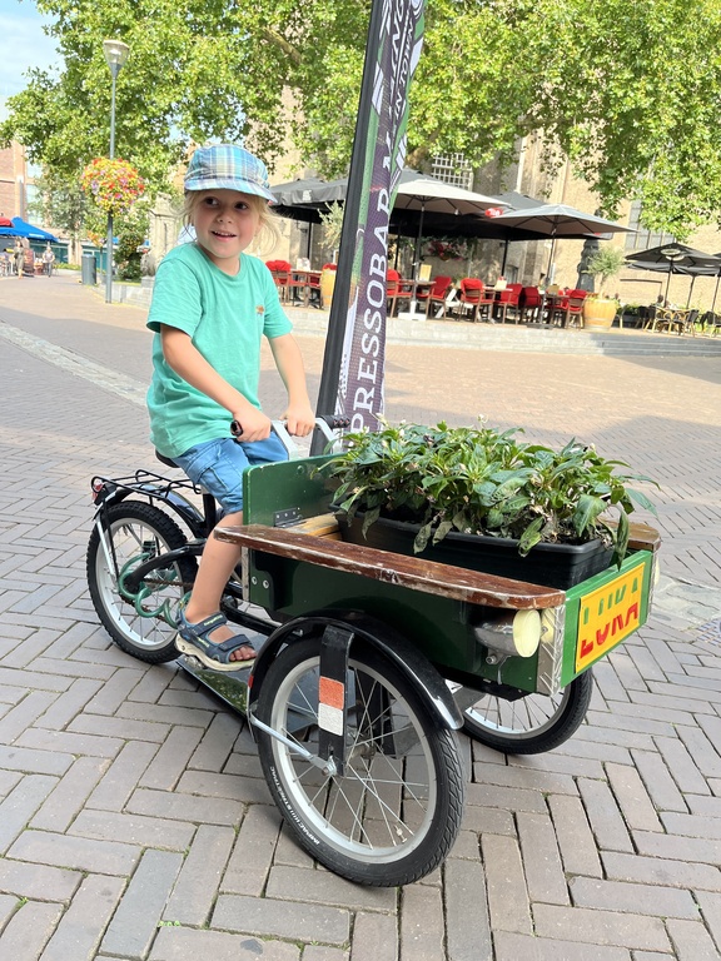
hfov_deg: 53.1
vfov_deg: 67.3
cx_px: 360
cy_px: 480
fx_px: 722
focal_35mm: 26
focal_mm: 5.1
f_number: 1.6
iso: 50
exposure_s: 1/471
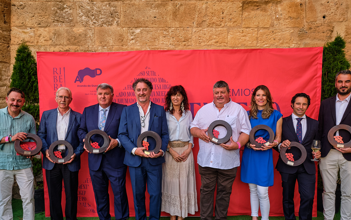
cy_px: 124
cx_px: 173
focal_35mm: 27
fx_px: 258
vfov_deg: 45.9
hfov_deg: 68.4
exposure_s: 1/400
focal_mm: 13.2
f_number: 4
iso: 400
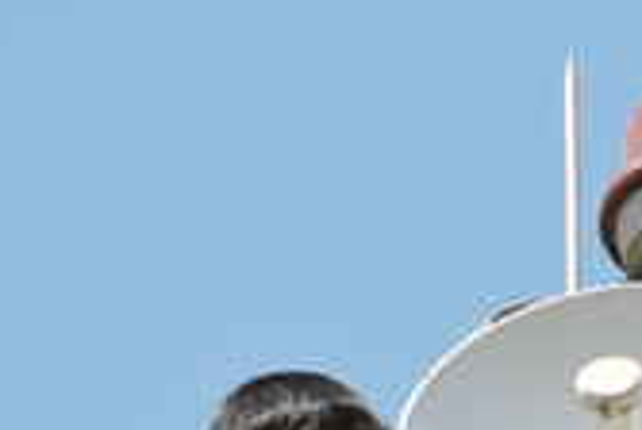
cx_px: 548
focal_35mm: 777
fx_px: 13881
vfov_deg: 1.8
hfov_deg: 2.6
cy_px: 914
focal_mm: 44.8
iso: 100
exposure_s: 1/400
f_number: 5.5
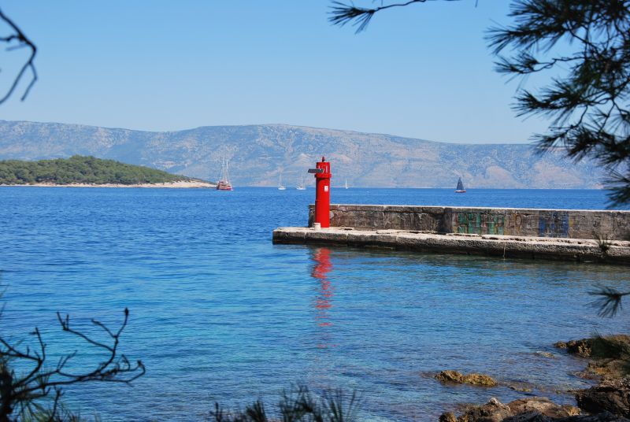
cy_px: 211
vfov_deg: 20.2
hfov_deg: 29.8
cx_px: 315
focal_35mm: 68
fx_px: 1183
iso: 100
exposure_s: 1/250
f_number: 8
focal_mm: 45
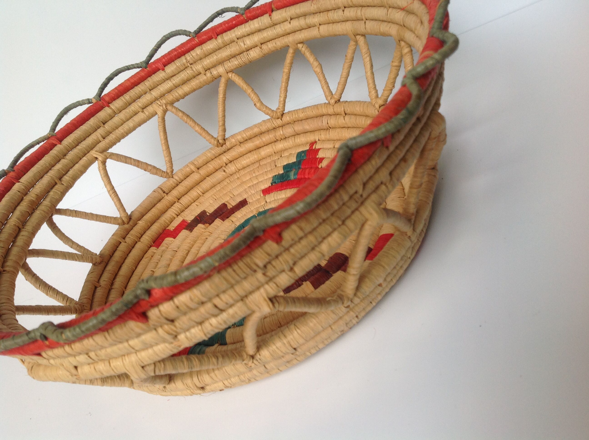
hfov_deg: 52.7
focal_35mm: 35
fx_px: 595
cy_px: 220
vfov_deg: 40.6
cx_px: 294
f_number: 2.4
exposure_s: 1/60
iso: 50
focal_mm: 4.28
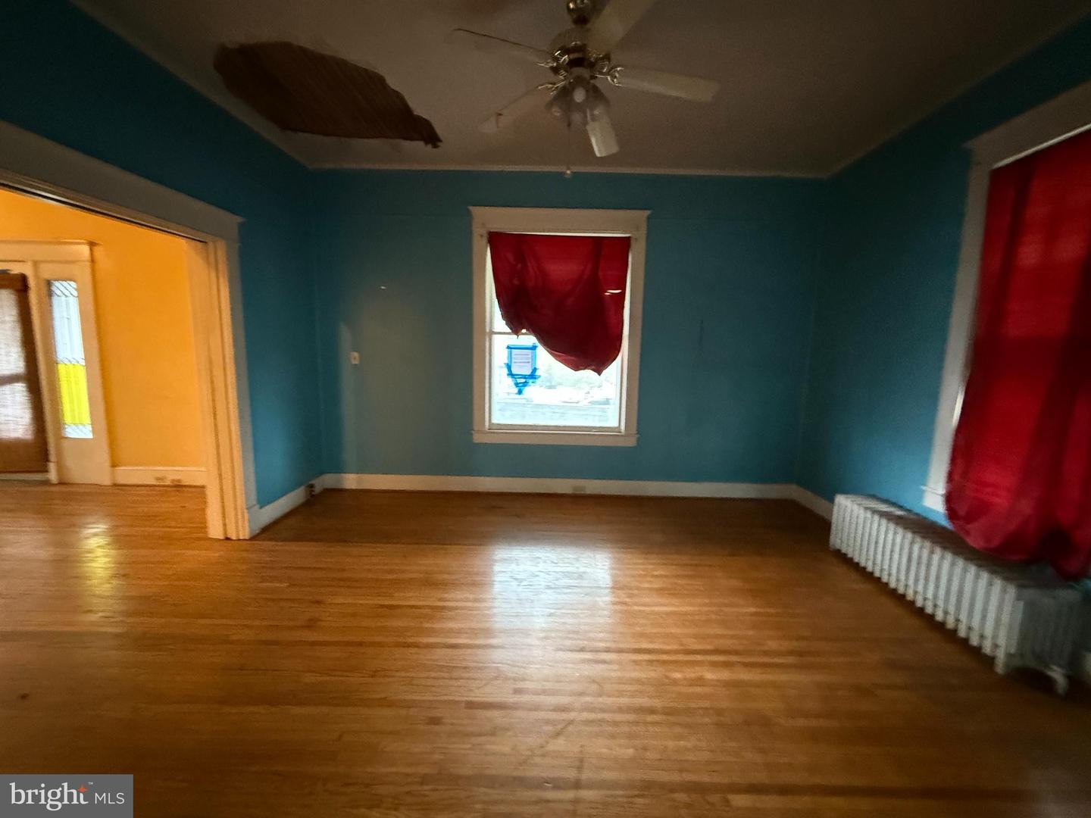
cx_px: 546
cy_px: 409
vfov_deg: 85.7
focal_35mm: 14
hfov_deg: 102.1
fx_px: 441
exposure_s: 1/40
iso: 1000
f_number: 2.2
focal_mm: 2.22
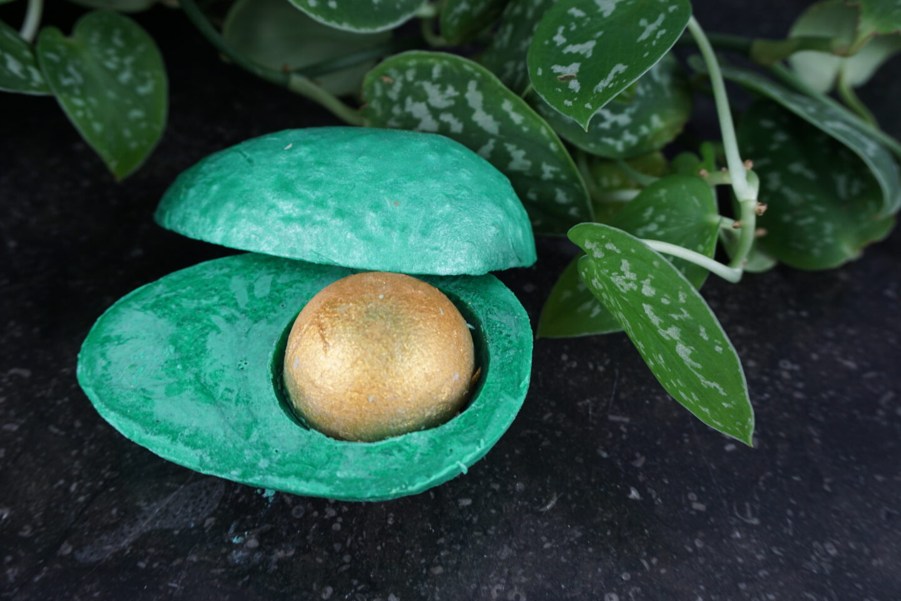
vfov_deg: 38.4
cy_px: 300
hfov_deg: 55.1
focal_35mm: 34
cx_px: 450
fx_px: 863
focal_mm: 23
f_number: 5
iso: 125
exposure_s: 1/20
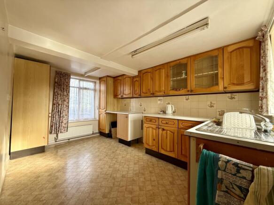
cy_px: 102
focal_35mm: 14
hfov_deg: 102.1
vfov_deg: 85.7
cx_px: 137
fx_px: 111
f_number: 2.2
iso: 125
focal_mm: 2.22
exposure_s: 1/99
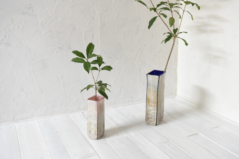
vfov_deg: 38.8
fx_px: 226
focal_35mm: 34
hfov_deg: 55.8
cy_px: 80
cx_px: 120
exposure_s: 1/80
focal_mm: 34
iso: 2500
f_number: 3.5
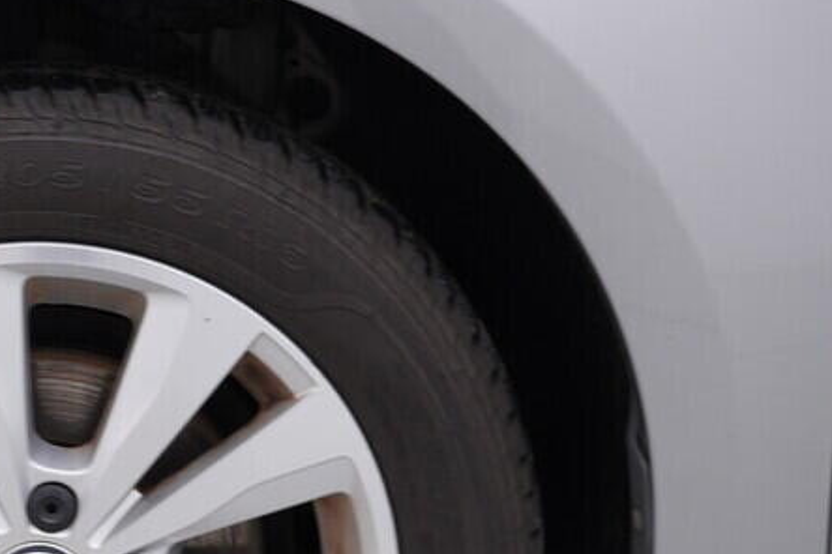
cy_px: 568
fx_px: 1918
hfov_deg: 23.6
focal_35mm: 83
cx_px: 37
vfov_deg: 16.1
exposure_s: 1/60
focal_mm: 24
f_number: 4
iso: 125
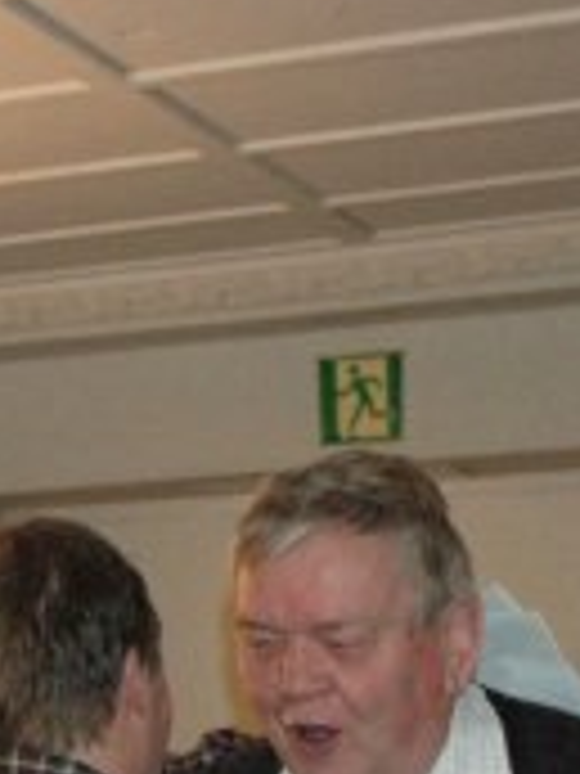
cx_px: -175
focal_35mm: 121
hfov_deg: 11.9
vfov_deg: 15.9
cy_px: 828
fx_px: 2703
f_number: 5
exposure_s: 1/60
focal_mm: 24
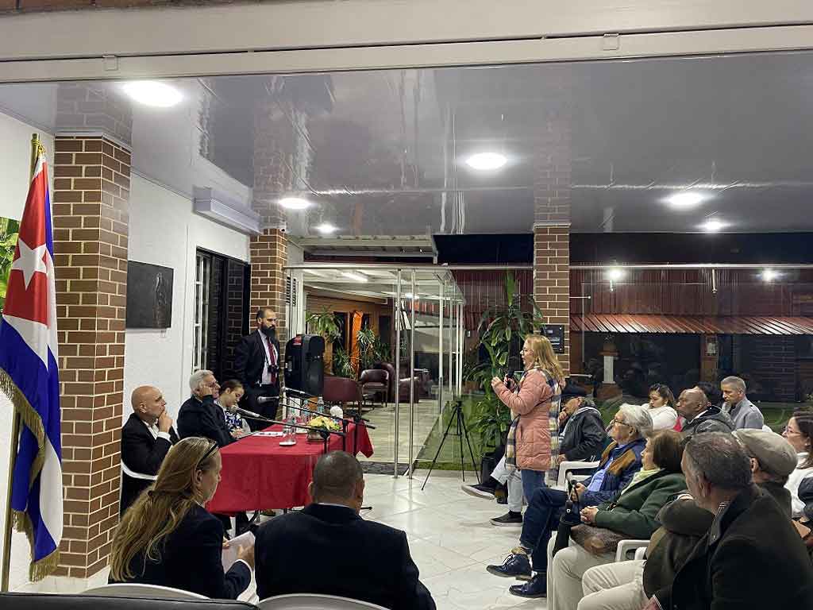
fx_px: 611
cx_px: 406
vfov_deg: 53.1
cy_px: 305
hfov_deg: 67.3
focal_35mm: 26
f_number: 1.8
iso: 160
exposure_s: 1/60
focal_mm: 4.25
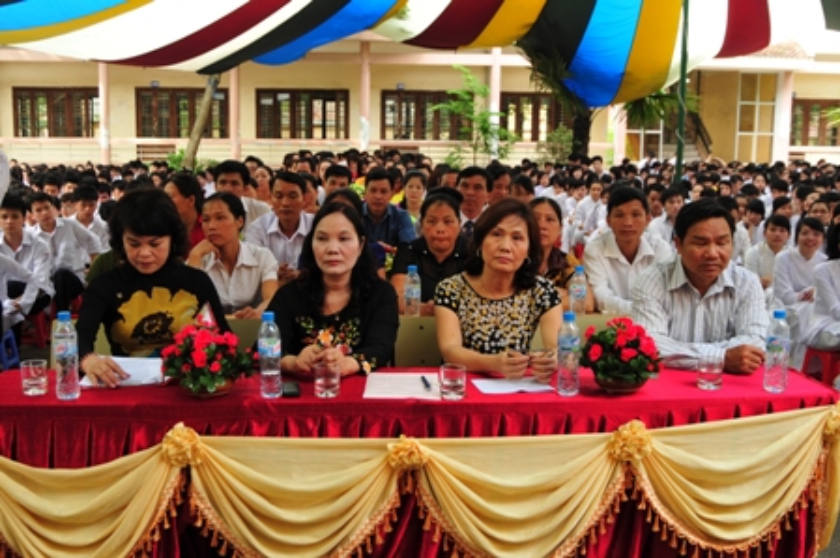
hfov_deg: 46.5
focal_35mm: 42
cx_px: 420
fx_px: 979
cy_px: 279
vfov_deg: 31.8
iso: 250
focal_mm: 28
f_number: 5
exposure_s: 1/100
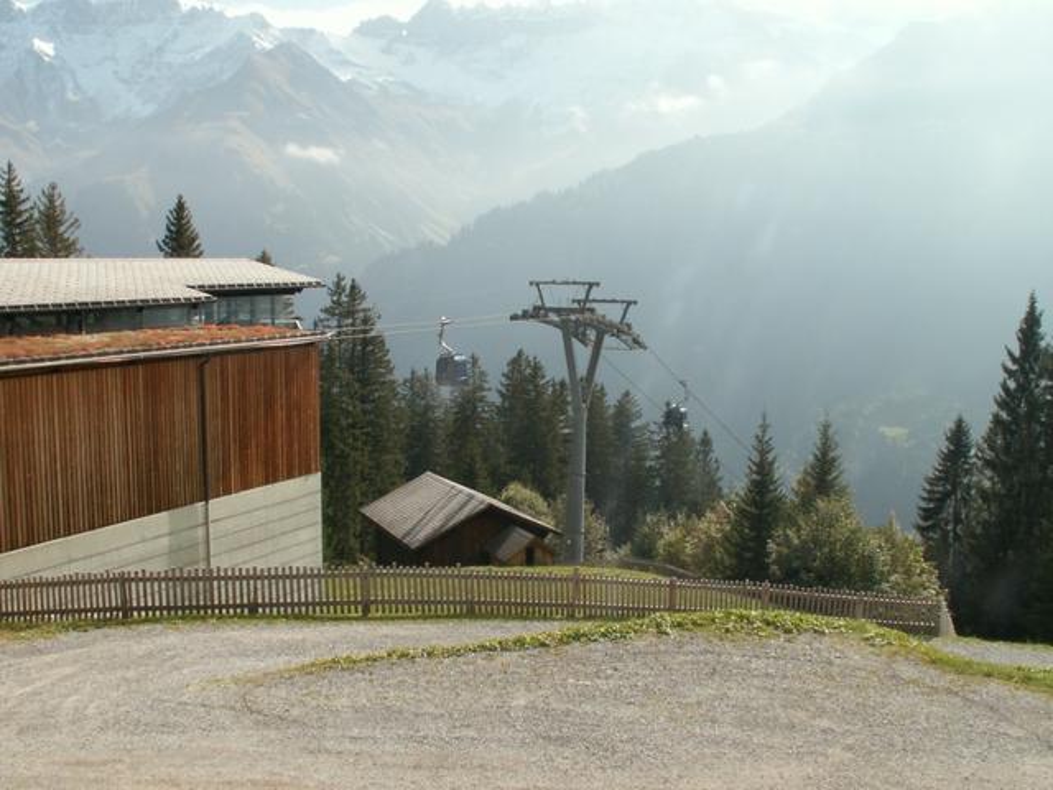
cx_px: 526
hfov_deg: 52.6
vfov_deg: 40.7
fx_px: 1065
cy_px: 395
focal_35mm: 35
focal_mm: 5.86
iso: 50
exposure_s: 1/100
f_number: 8
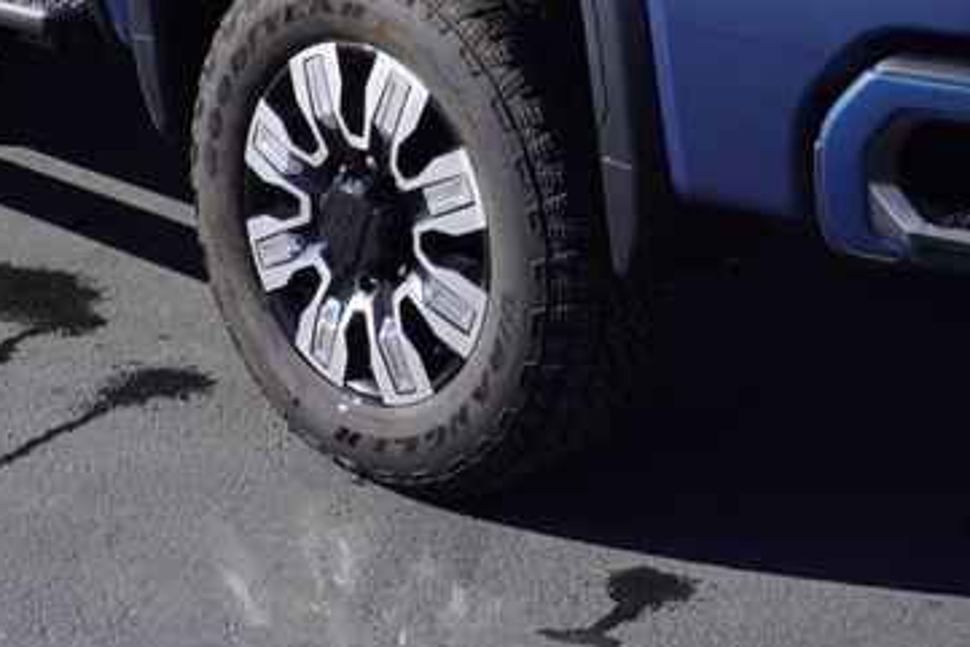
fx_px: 2410
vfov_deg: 14.8
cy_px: -134
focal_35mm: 89
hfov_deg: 22.8
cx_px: 459
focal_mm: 21
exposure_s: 1/125
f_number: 9
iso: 100
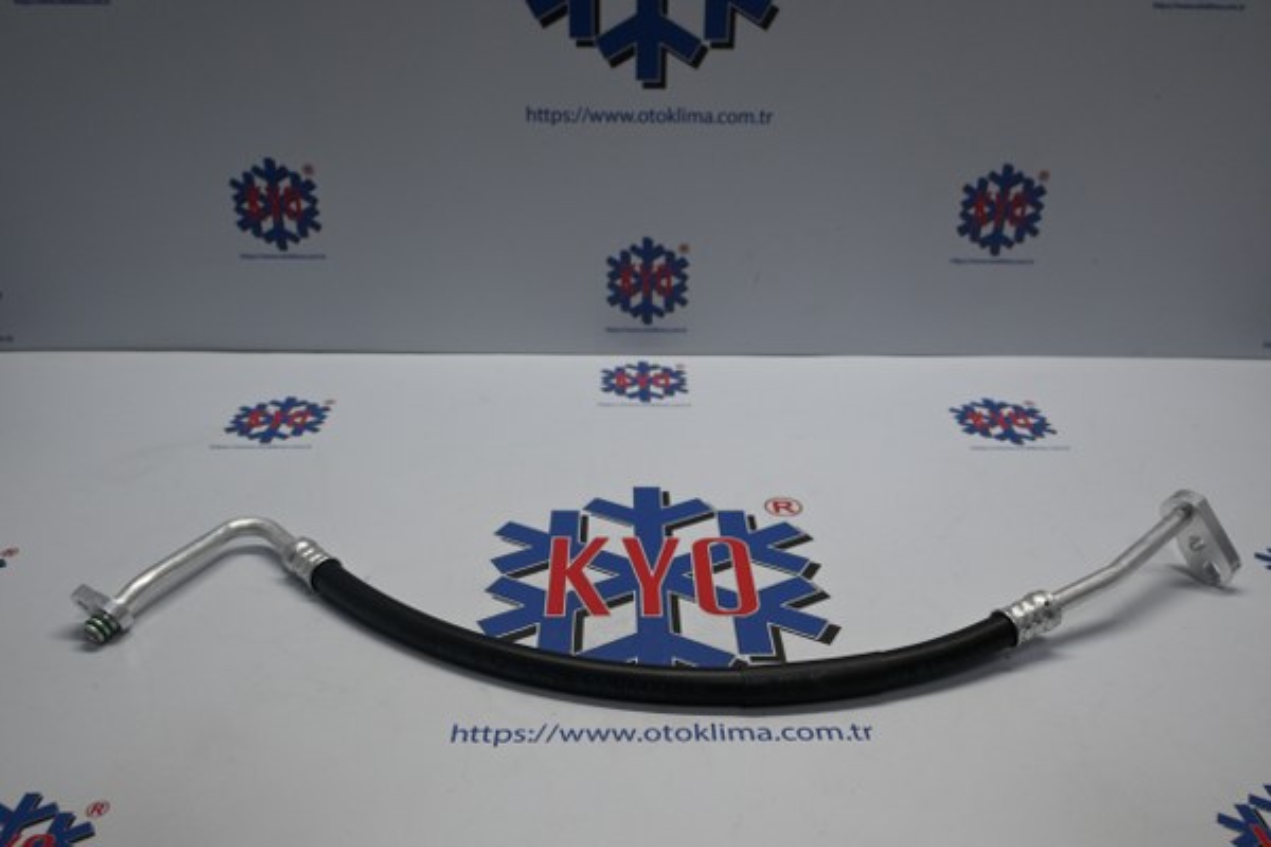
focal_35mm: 31
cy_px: 424
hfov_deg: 60.7
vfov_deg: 42.6
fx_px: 1086
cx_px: 636
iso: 400
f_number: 3.8
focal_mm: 20.5
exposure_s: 1/160
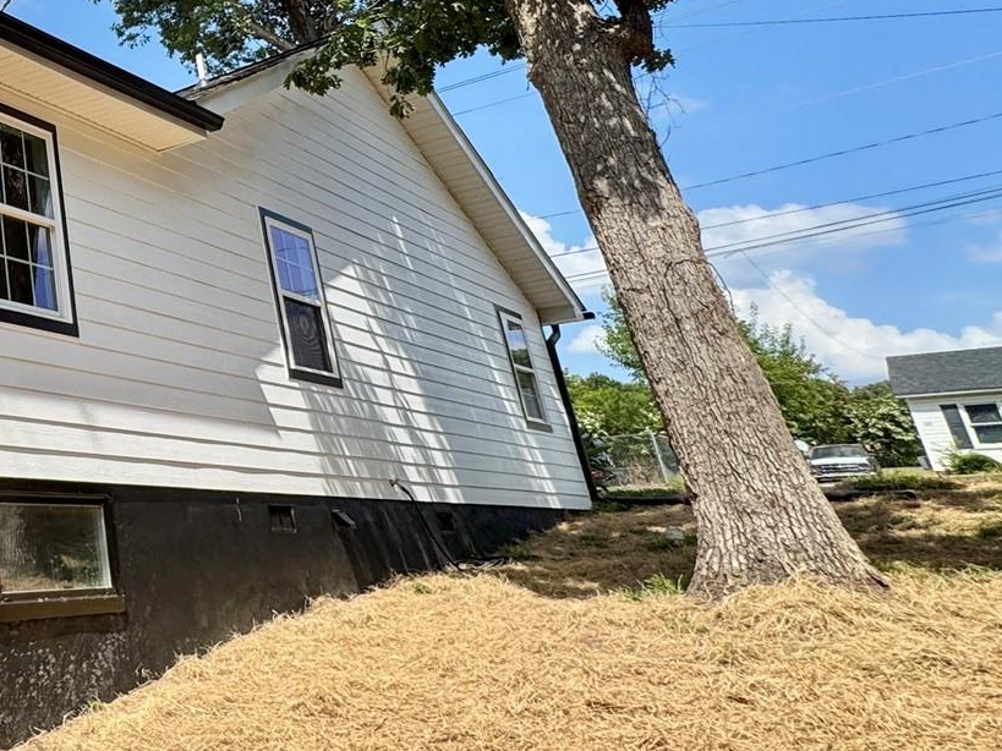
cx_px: -229
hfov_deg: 37.8
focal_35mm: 35
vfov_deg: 39.4
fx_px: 1013
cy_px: 170
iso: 40
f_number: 2.2
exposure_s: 1/1477
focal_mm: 2.22
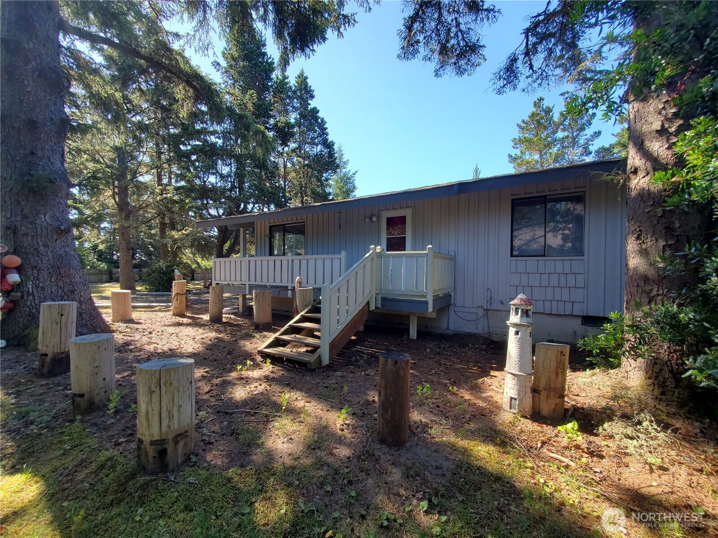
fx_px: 270
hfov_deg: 106.2
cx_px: 359
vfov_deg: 89.9
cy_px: 269
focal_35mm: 13
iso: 50
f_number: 2.2
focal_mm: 1.8
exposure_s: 1/267
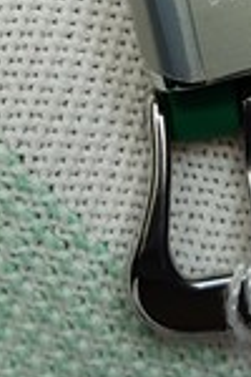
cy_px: -123
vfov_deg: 17.6
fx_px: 1129
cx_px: 311
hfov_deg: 12.4
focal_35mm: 108
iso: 100
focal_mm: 4.2
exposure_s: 1/100
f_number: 1.7
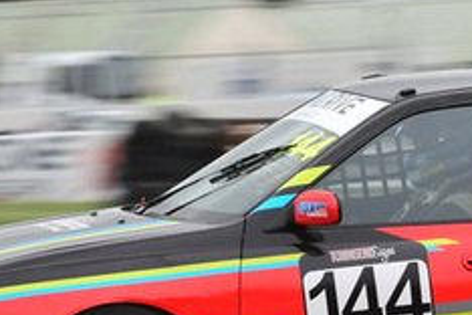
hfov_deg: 2.0
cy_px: 4
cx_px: 371
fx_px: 13425
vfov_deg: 1.3
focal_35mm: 1024
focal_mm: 200
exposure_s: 1/200
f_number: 13
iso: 320
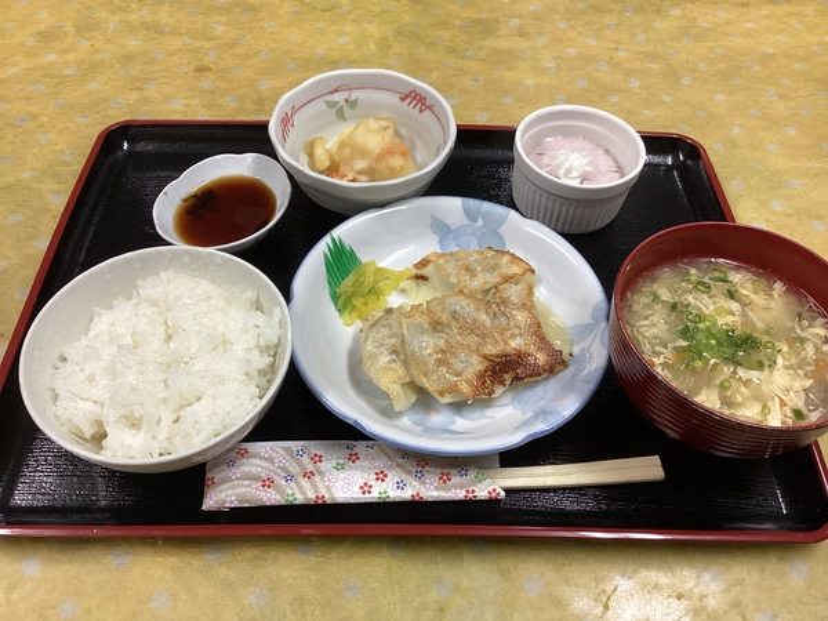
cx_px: 414
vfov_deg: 45.4
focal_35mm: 31
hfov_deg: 58.4
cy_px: 310
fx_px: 742
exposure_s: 1/60
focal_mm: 3.3
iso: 160
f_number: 2.4
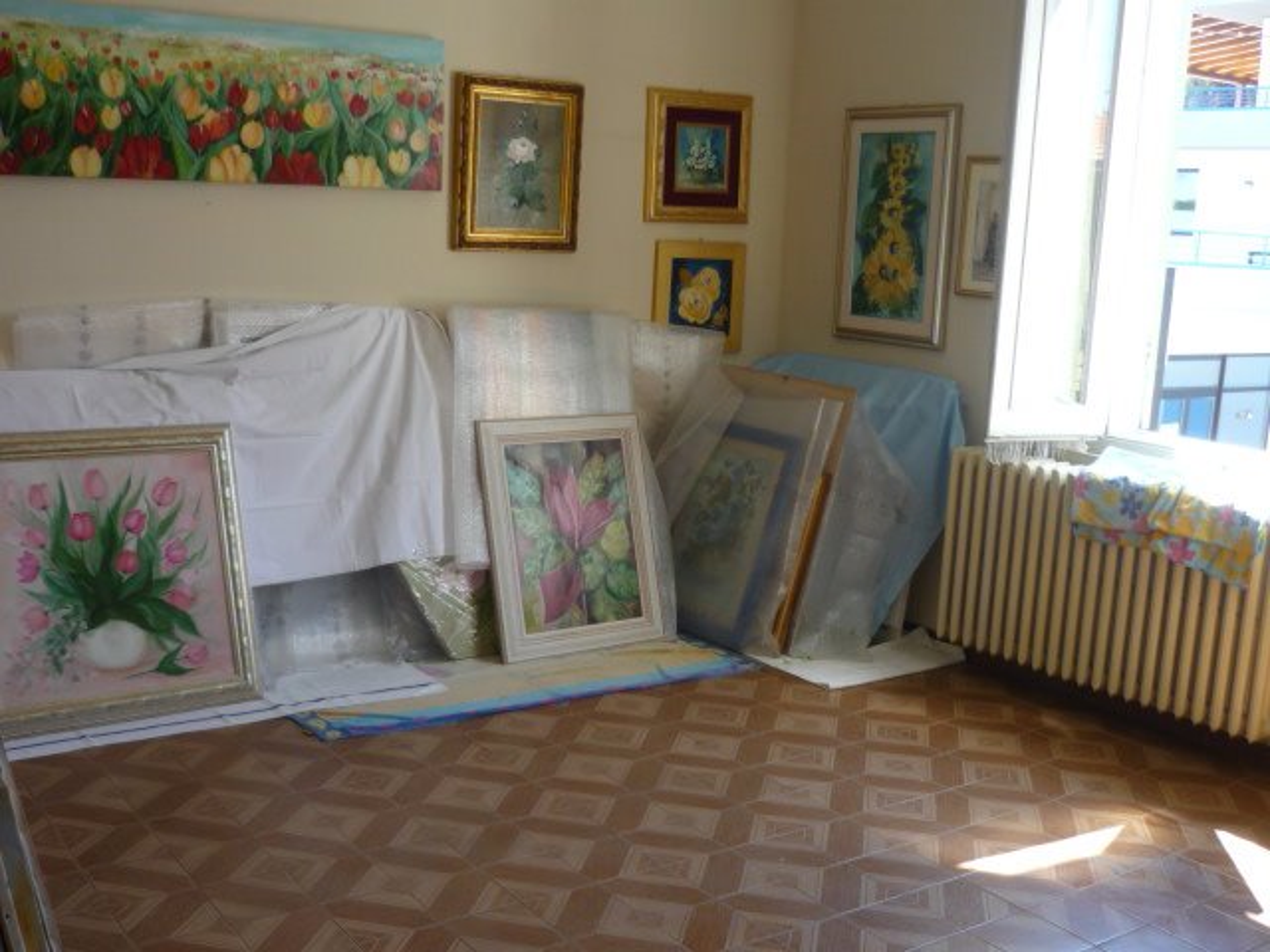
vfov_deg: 37.7
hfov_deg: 49.0
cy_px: 476
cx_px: 635
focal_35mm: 38
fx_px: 1394
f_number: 2.8
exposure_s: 1/60
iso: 100
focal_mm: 5.5
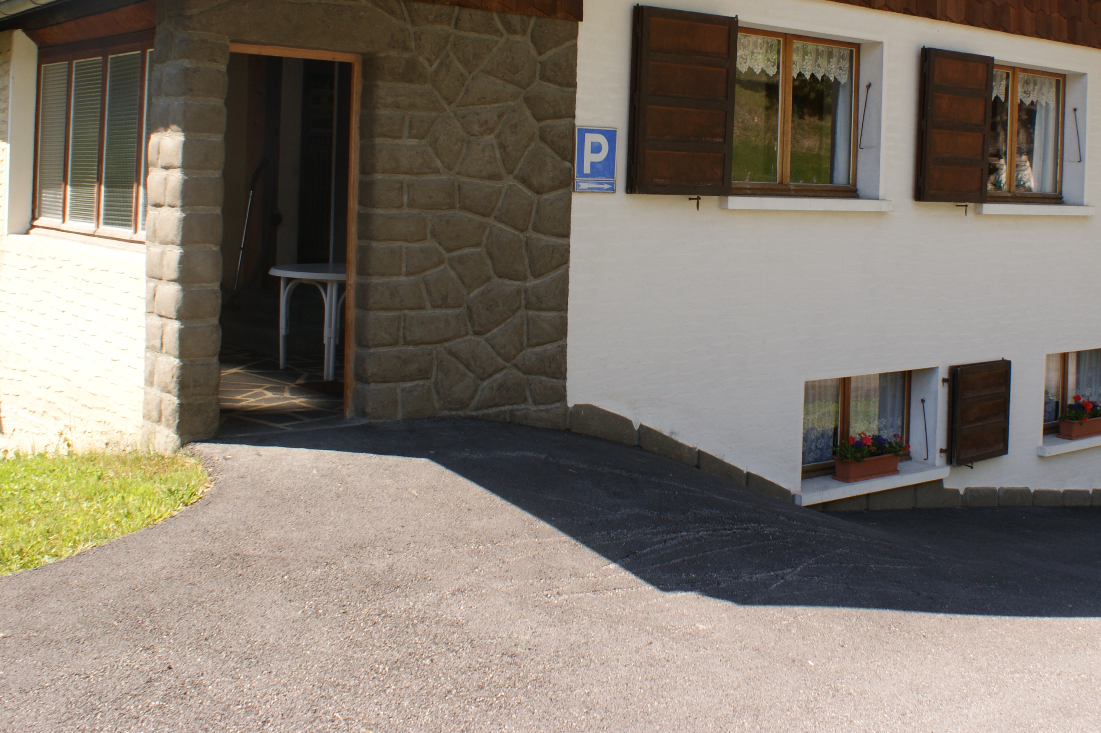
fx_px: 1314
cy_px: 177
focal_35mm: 43
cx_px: 709
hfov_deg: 45.0
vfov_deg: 30.6
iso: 100
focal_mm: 18
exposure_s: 1/80
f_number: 8
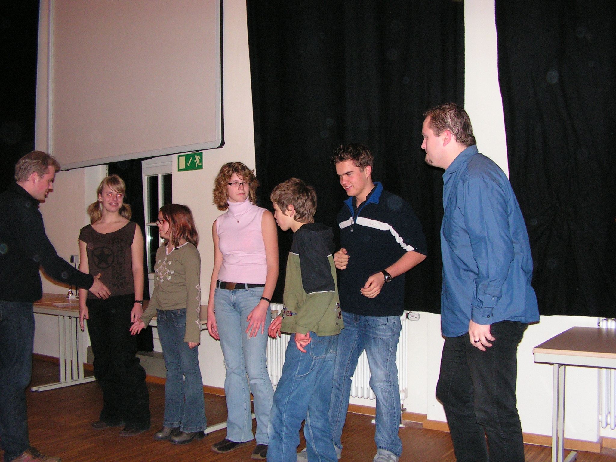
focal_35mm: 36
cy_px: 231
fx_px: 641
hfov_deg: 51.4
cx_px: 308
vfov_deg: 39.7
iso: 200
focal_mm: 6
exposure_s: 1/40
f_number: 3.2
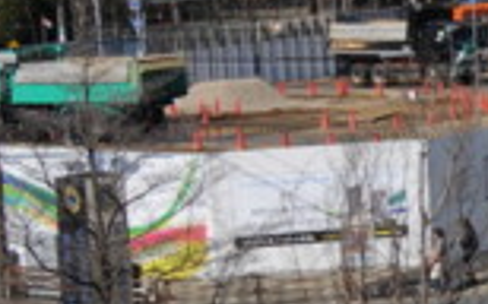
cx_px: 1242
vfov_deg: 6.9
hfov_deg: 9.6
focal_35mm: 190
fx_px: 2525
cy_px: 36
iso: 200
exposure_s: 1/640
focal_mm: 24
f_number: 10
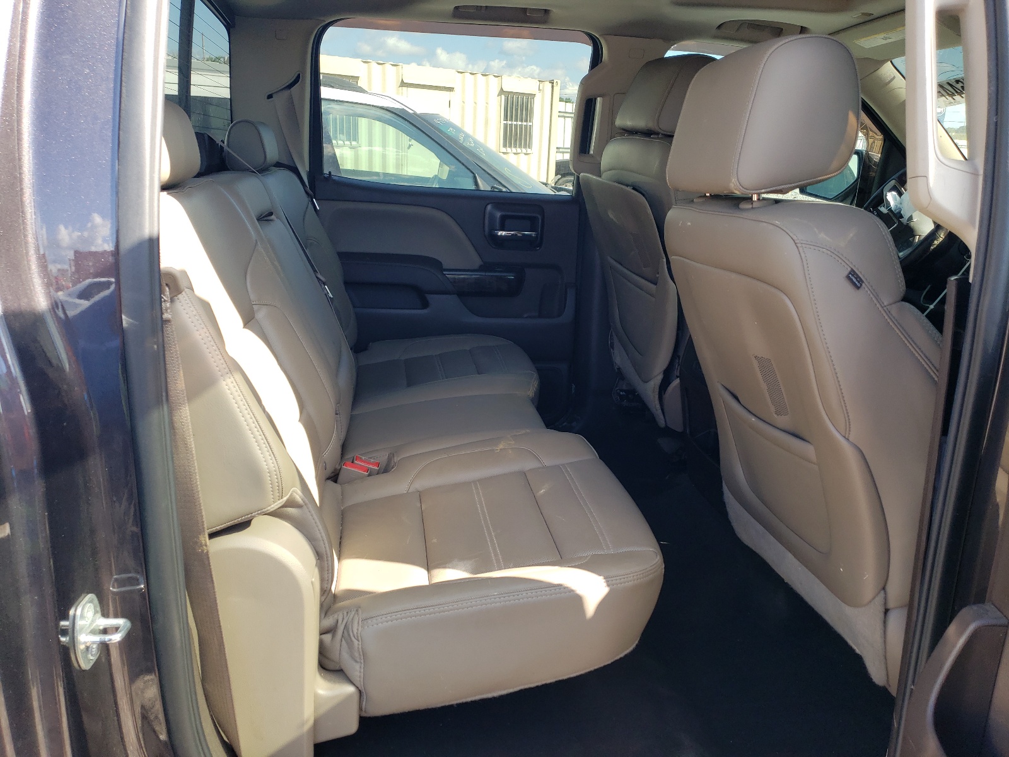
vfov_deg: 53.1
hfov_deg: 67.3
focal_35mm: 26
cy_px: 378
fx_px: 758
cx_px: 504
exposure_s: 1/286
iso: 50
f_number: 1.5
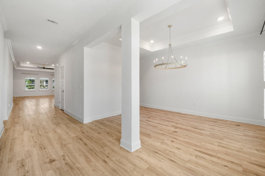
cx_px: 132
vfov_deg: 77.3
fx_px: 110
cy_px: 88
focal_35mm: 15
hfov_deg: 100.4
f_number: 9
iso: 400
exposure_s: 1/15
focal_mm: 10
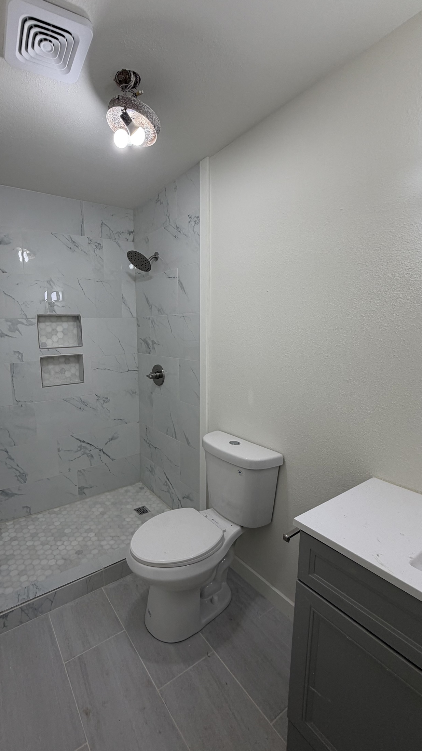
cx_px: 145
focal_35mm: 16
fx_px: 318
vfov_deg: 99.4
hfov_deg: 65.5
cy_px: 374
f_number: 2.2
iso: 80
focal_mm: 2.22
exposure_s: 1/120
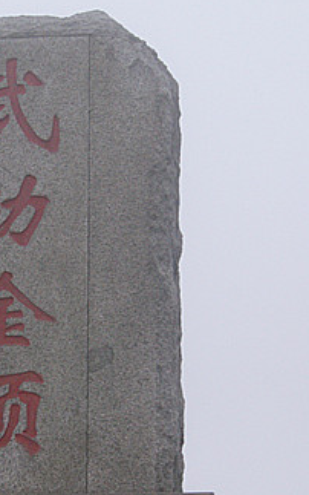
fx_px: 1226
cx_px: 66
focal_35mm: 91
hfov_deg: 14.3
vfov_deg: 22.6
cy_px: 378
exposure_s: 1/500
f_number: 10
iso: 800
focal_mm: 24
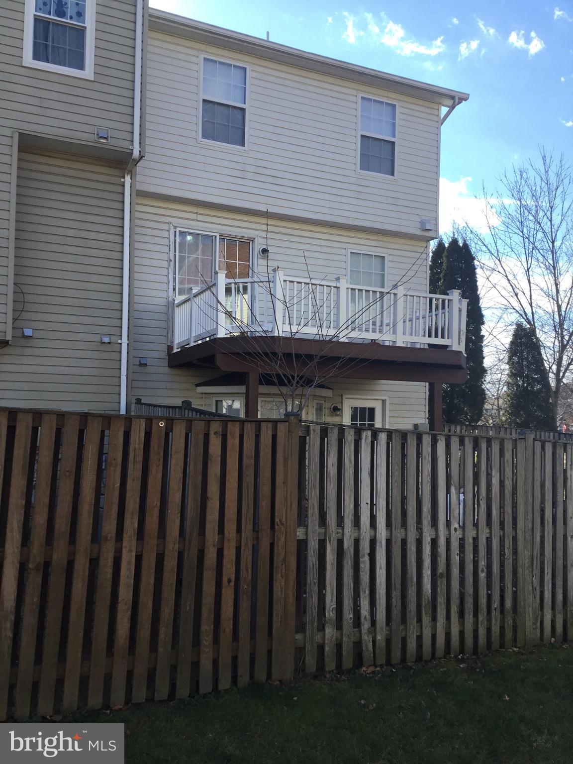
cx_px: 286
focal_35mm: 31
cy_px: 382
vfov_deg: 58.4
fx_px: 684
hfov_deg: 45.4
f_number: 2.4
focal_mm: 3.3
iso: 25
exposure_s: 1/657
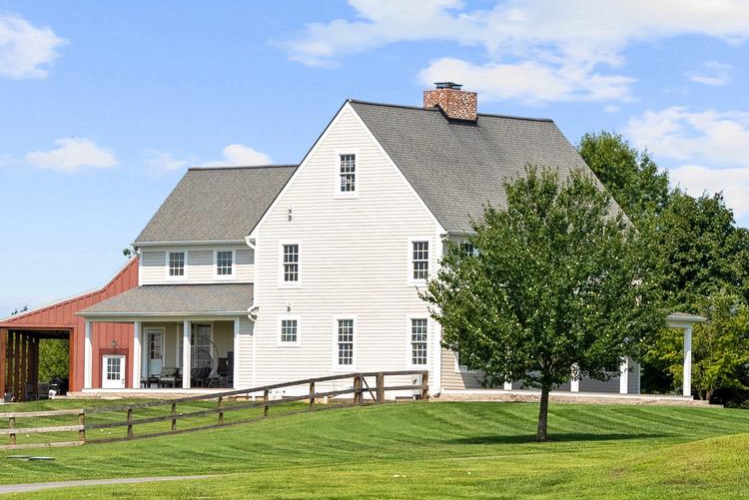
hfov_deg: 8.9
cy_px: 320
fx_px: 4829
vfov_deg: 5.9
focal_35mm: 232
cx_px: 352
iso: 200
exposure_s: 1/1000
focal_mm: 85
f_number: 8
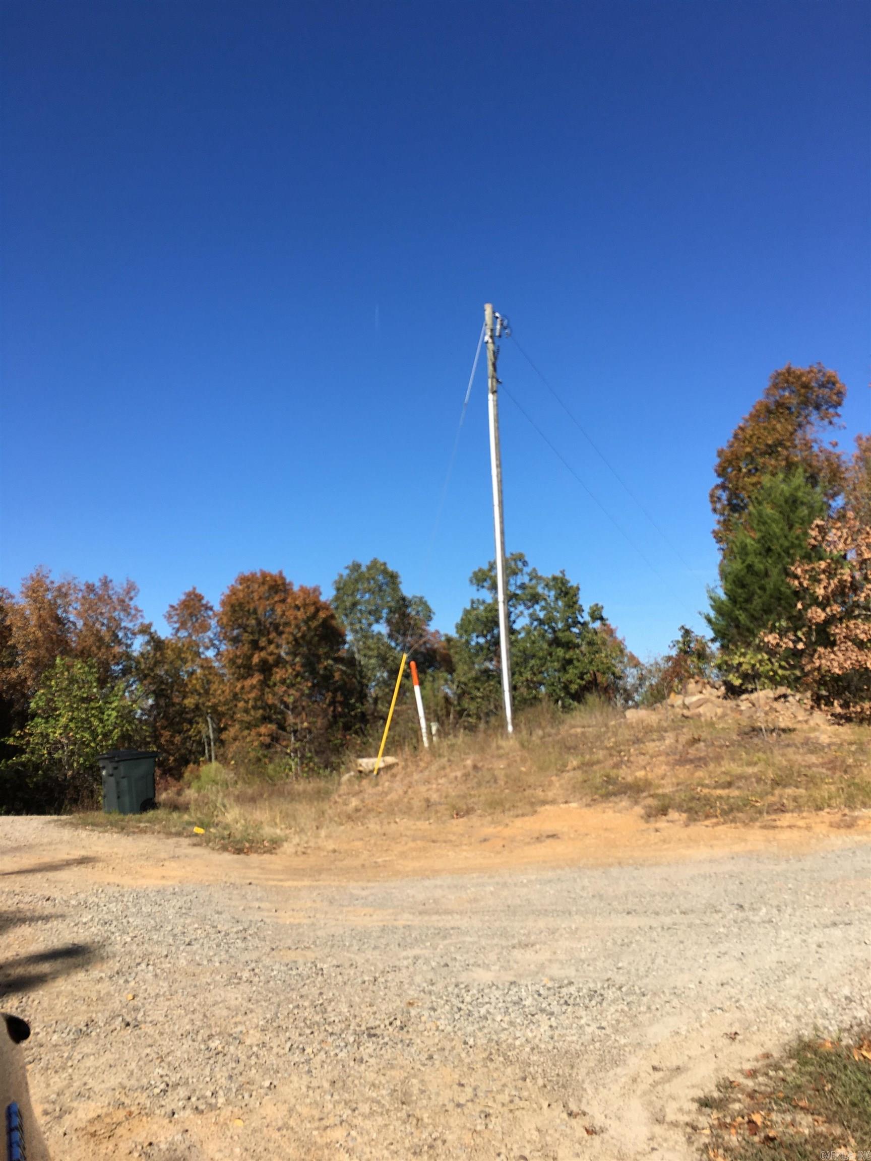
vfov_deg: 61.7
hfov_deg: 48.2
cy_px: 580
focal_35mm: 29
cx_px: 436
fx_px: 973
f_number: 2.2
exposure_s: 1/1603
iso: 25
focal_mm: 4.15
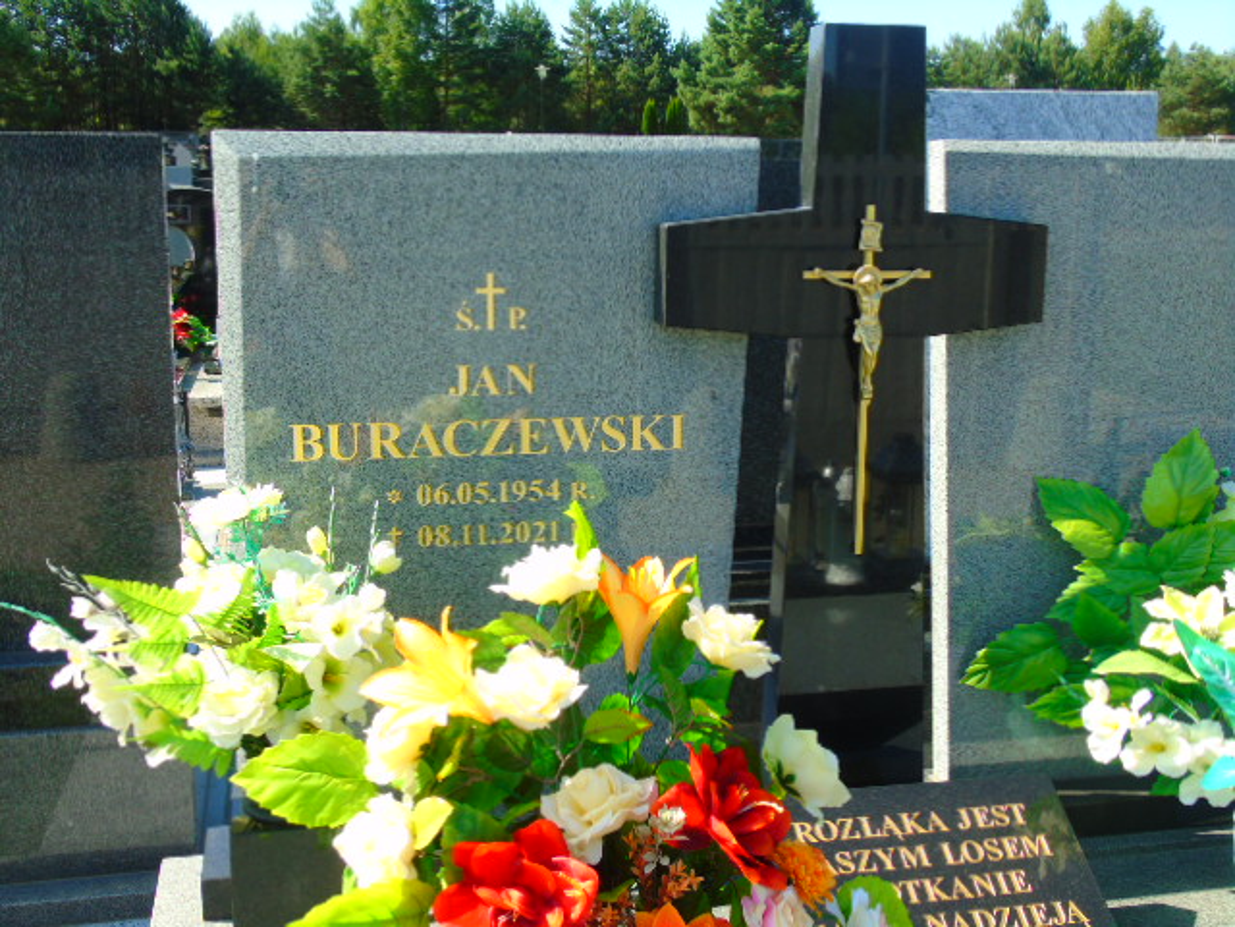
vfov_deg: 36.0
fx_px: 1427
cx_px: 618
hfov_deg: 46.8
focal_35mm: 40
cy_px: 464
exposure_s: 1/250
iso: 80
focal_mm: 7.1
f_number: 3.9
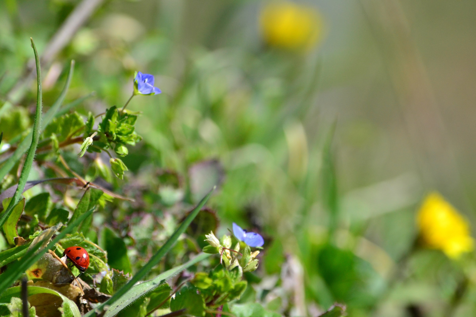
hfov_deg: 5.7
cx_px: 238
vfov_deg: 3.8
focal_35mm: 360
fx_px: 4760
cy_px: 158
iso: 800
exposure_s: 1/1250
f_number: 9
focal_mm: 240
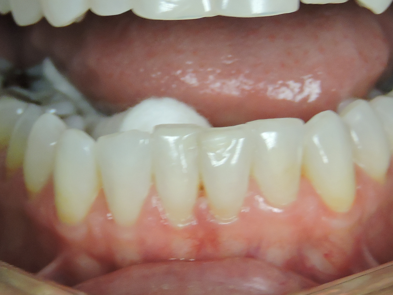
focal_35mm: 553
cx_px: 88
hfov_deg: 3.6
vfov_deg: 2.7
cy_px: 131
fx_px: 6278
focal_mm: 44.6
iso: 560
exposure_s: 1/50
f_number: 4.7
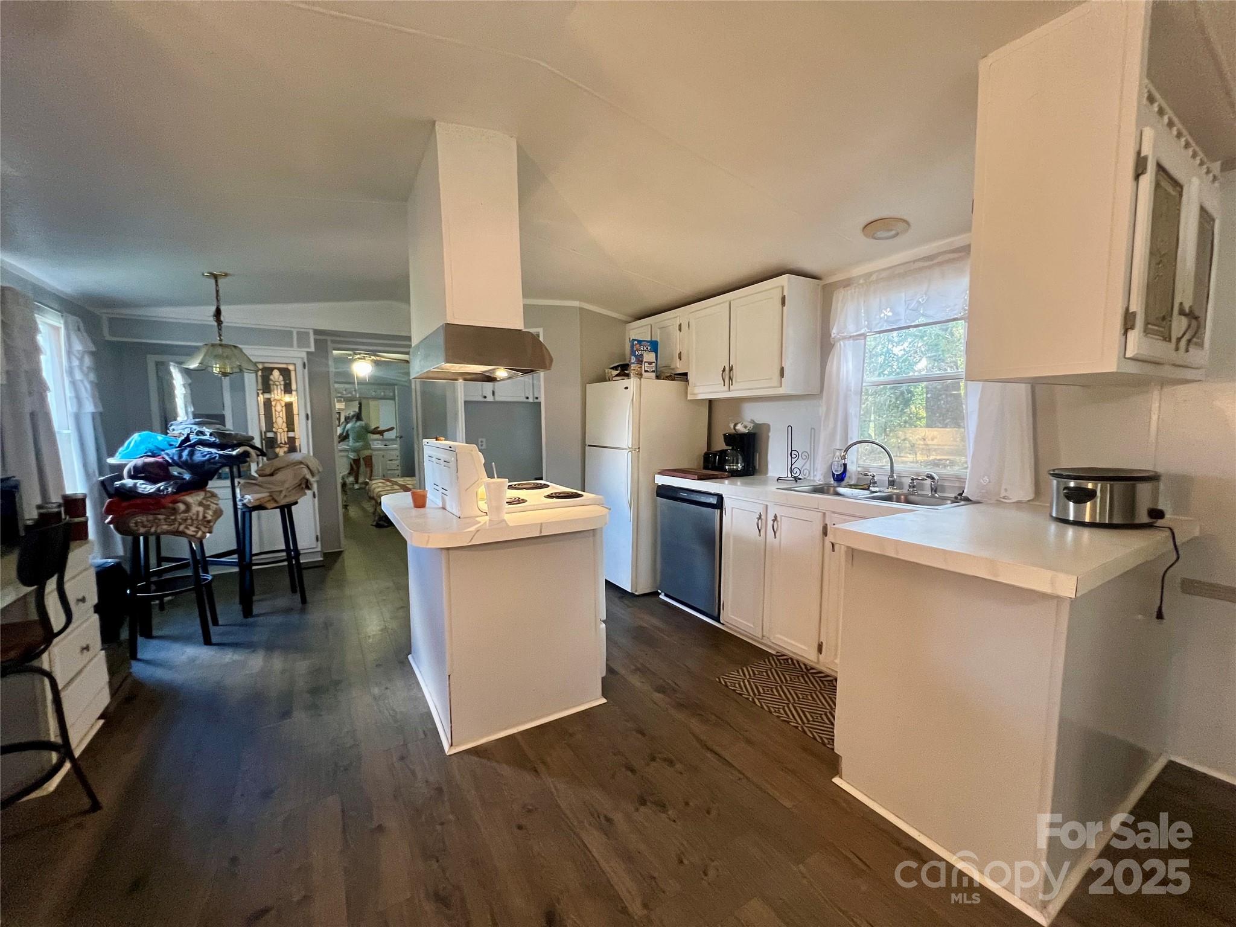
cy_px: 464
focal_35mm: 13
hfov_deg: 106.2
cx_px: 618
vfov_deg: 89.9
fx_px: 464
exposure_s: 1/60
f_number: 1.8
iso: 320
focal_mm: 1.57
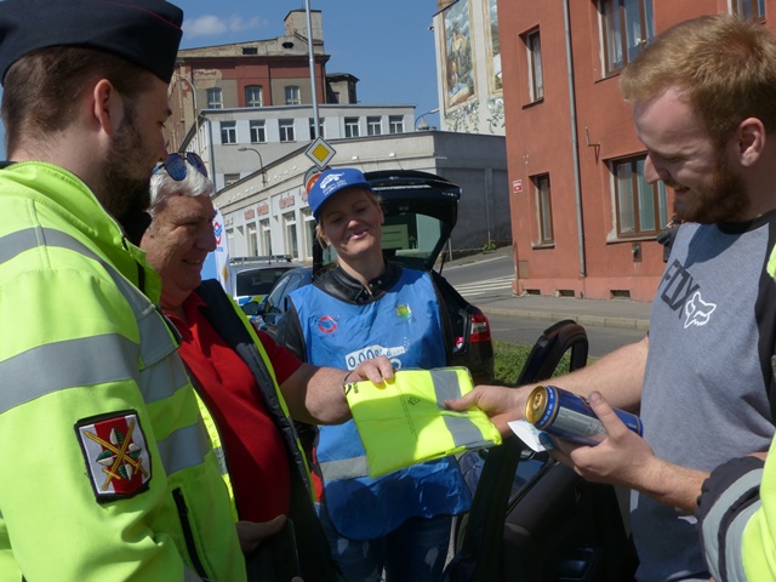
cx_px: 388
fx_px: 1009
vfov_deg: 32.2
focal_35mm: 45
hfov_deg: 42.1
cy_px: 291
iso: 100
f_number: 4.5
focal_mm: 8.1
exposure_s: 1/1600
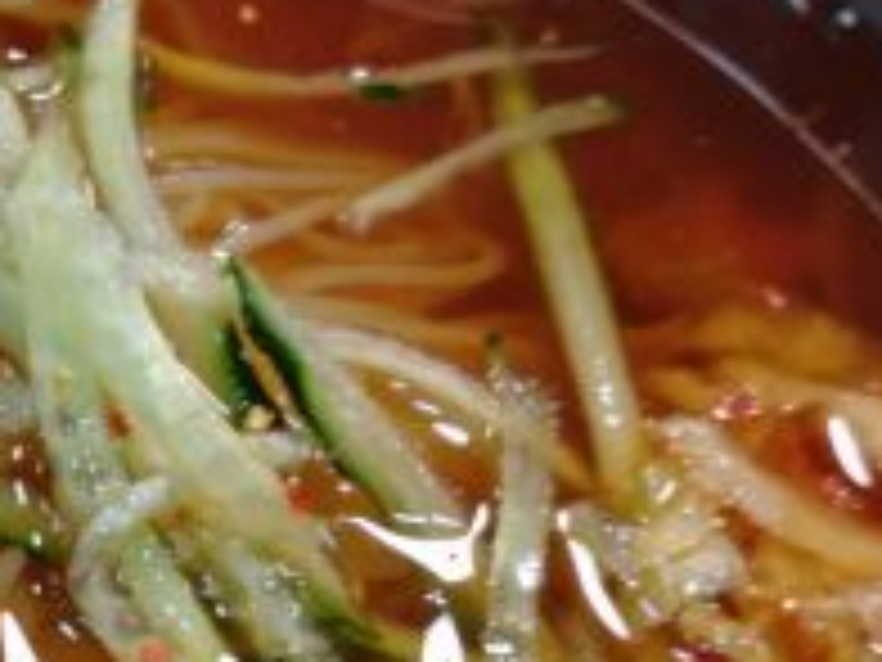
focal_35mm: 93
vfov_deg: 15.3
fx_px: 2370
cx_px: -117
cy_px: 790
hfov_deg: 20.0
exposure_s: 1/33.3
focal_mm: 3.83
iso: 160
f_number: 2.2
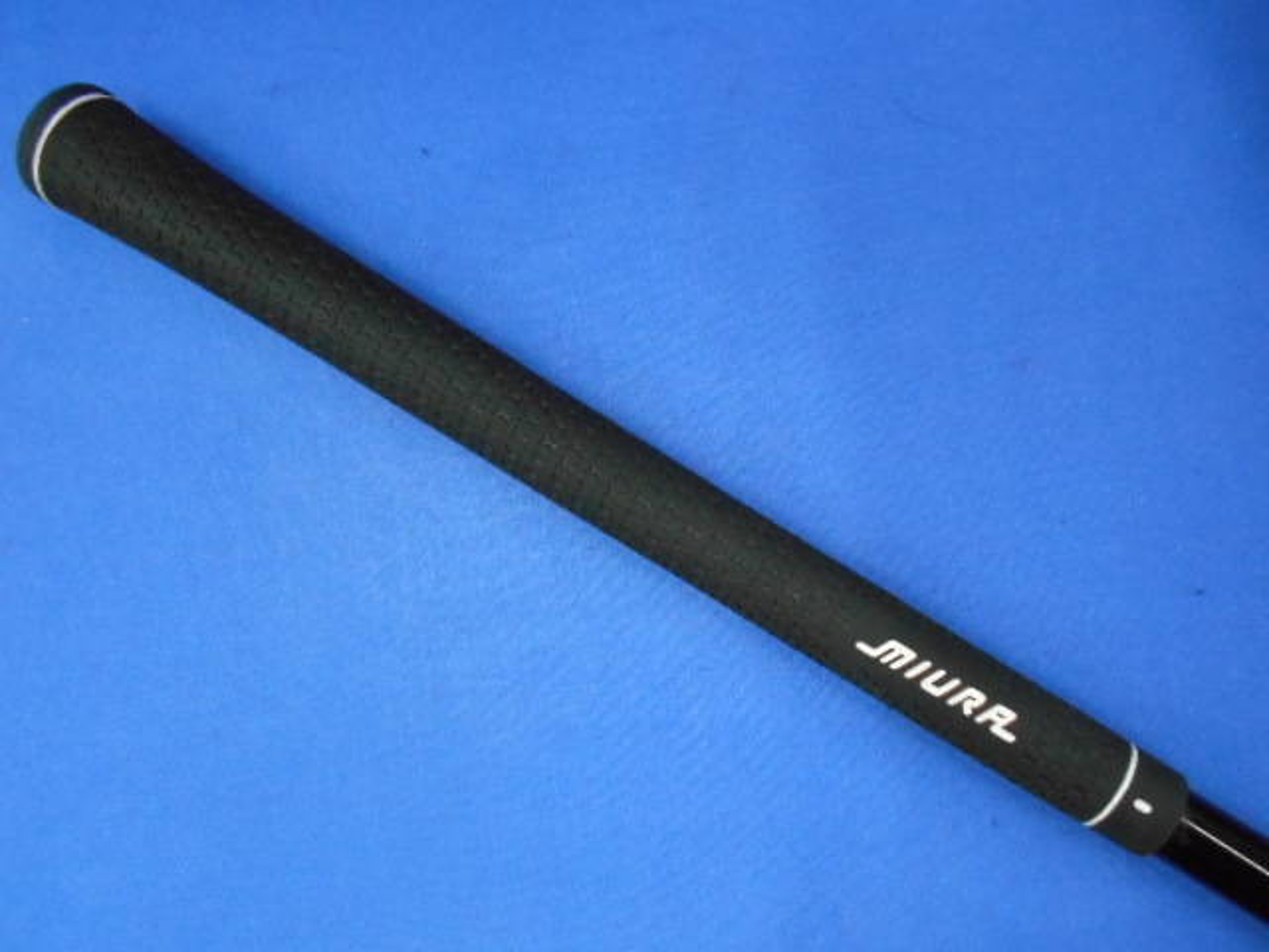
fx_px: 953
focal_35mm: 26
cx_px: 634
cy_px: 476
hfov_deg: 67.3
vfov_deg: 53.1
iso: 800
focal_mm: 4.6
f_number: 3.2
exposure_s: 1/80
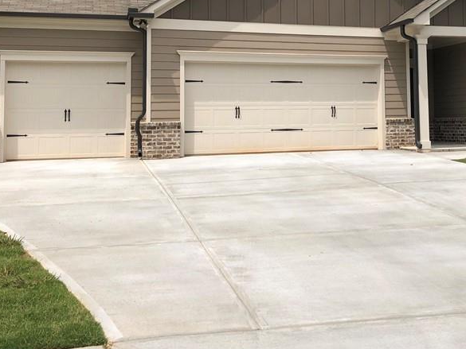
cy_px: 76
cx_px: 339
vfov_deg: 29.1
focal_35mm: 49
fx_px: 660
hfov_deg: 38.1
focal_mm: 3.99
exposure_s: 1/2000
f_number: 1.8
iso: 20
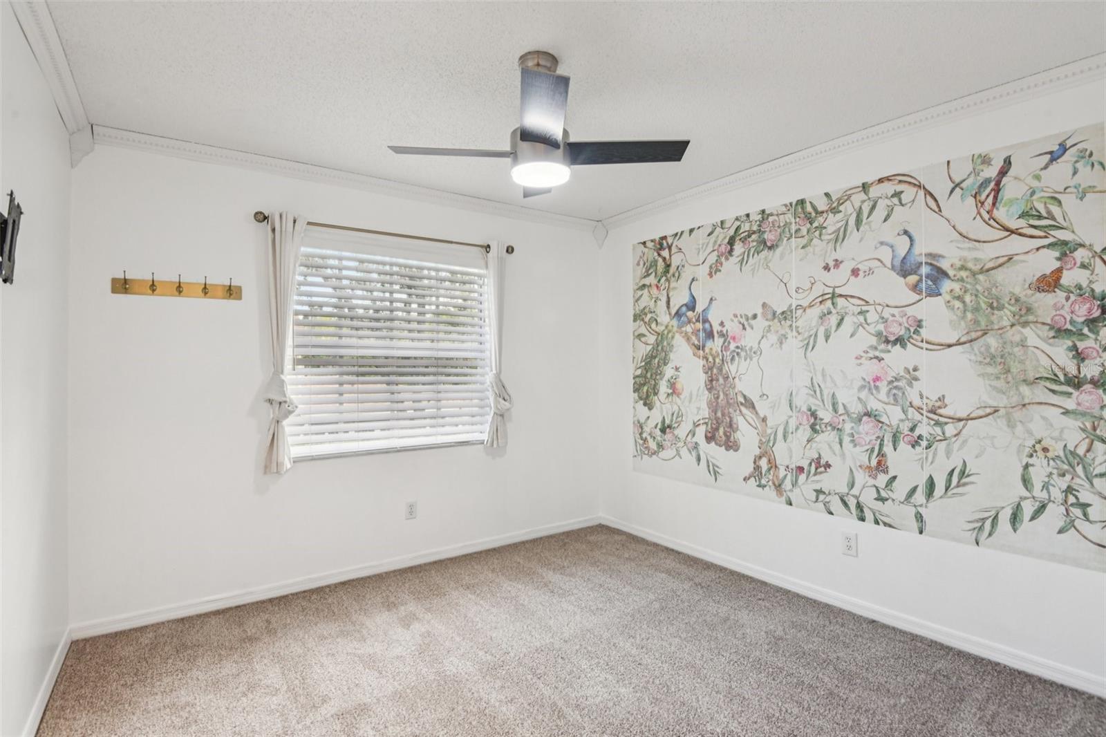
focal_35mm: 17
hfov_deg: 93.3
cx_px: 553
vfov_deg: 70.4
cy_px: 368
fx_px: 522
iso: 400
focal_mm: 17
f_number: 8
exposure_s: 1/20
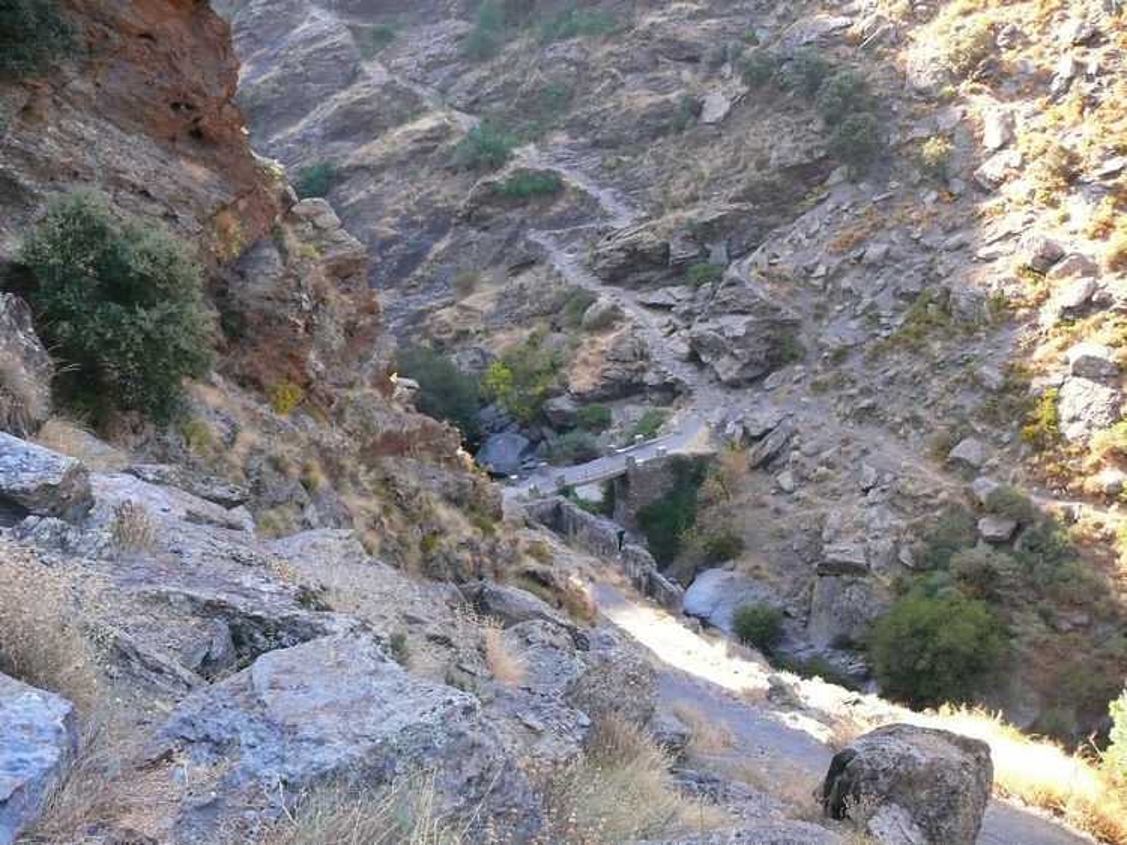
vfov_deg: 40.7
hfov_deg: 52.6
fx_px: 1139
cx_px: 564
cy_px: 422
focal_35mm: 35
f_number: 2.8
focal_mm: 7.4
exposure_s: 1/125
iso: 400
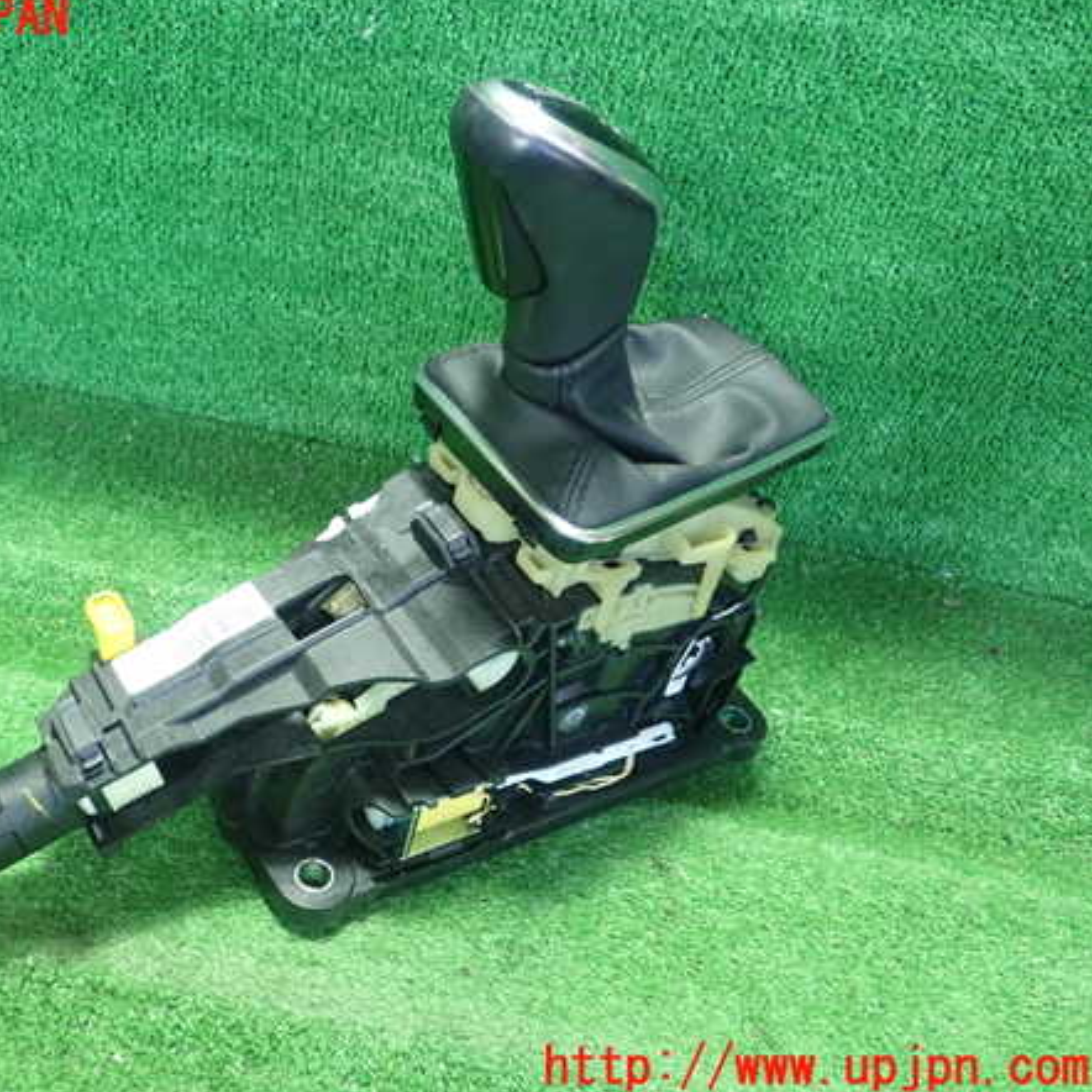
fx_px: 1285
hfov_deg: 45.3
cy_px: 544
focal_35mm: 36
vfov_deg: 46.0
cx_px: 361
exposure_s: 1/80
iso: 800
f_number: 2.3
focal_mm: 5.5
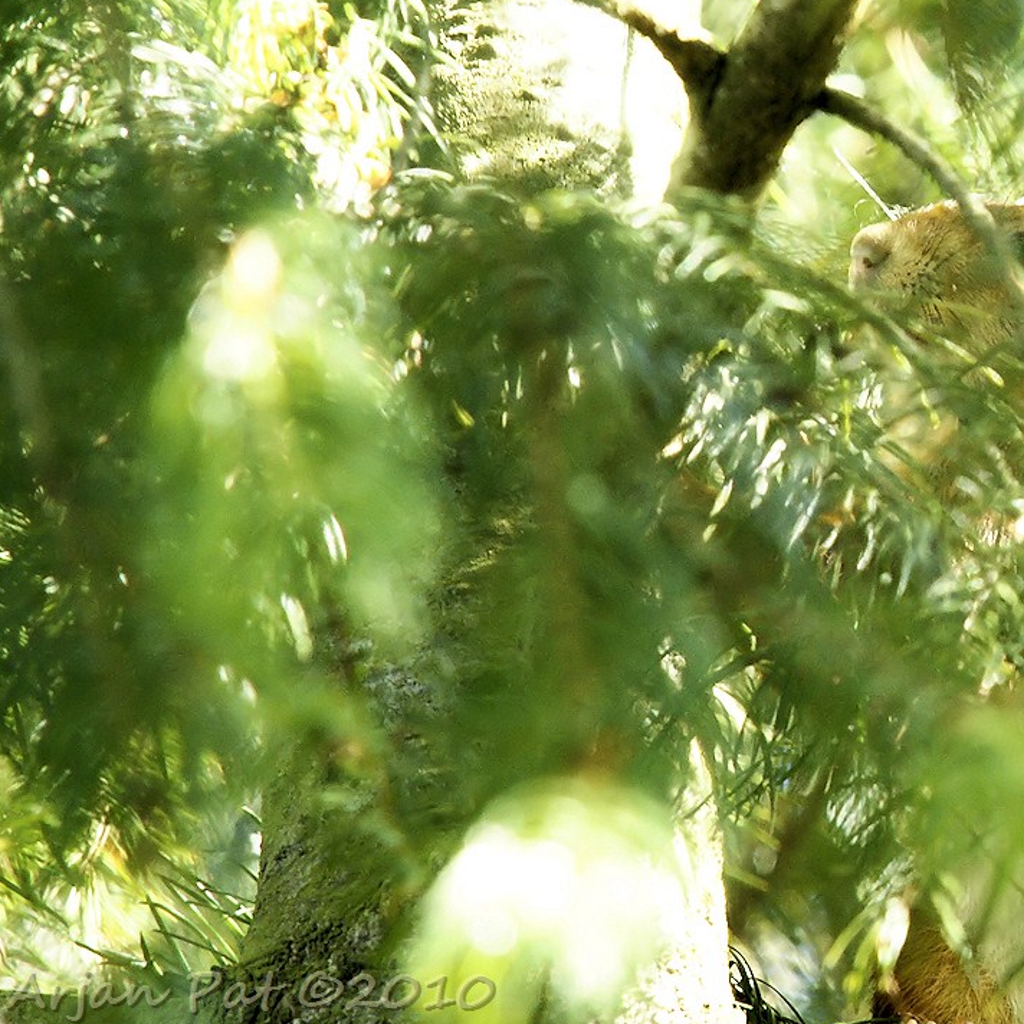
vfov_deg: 2.6
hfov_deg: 2.6
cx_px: 847
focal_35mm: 672
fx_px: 22490
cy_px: 467
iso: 1600
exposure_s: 1/40
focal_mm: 300
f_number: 8
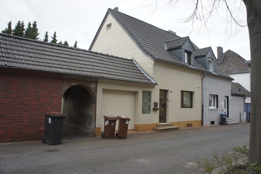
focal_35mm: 27
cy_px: 87
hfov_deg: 67.4
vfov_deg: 47.9
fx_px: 196
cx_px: 130
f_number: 7.1
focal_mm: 18
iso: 400
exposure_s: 1/250
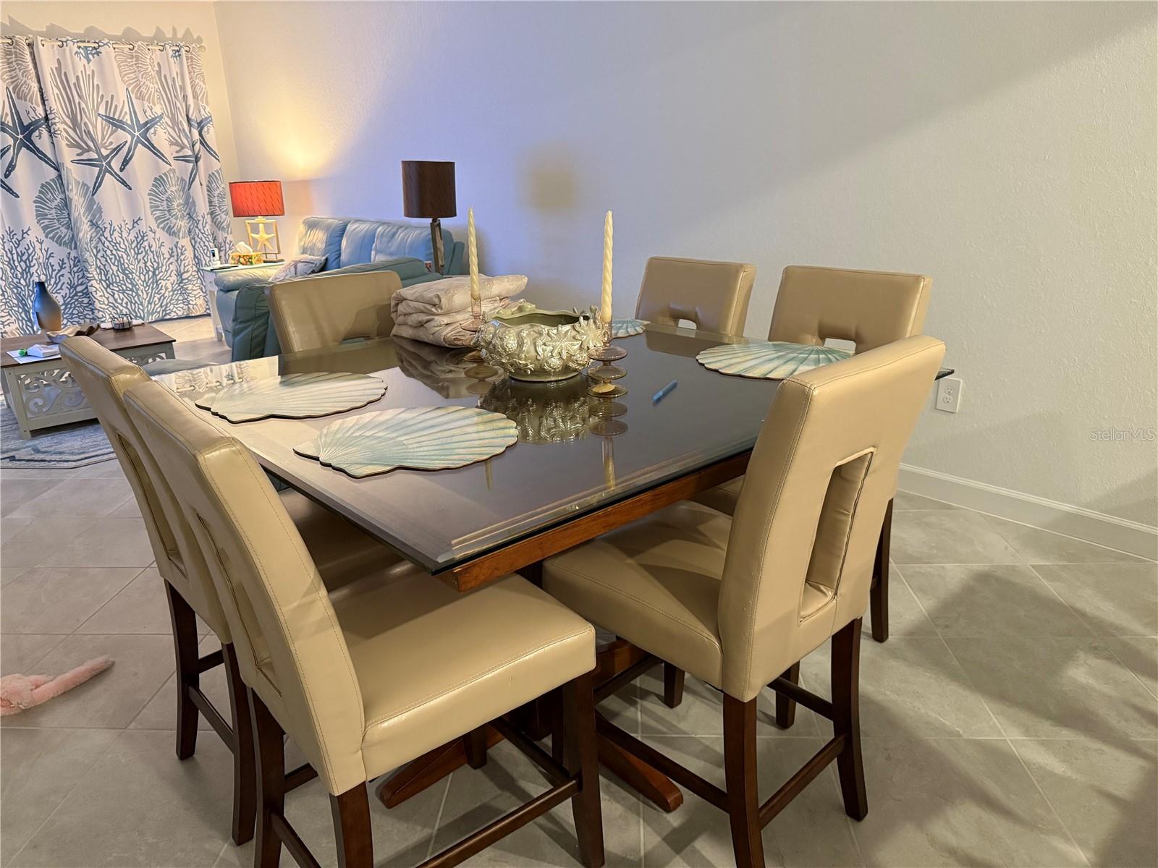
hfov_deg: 71.6
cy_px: 434
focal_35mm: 24
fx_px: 803
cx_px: 579
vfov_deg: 56.8
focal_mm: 6.76
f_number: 1.78
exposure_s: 1/60
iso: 500
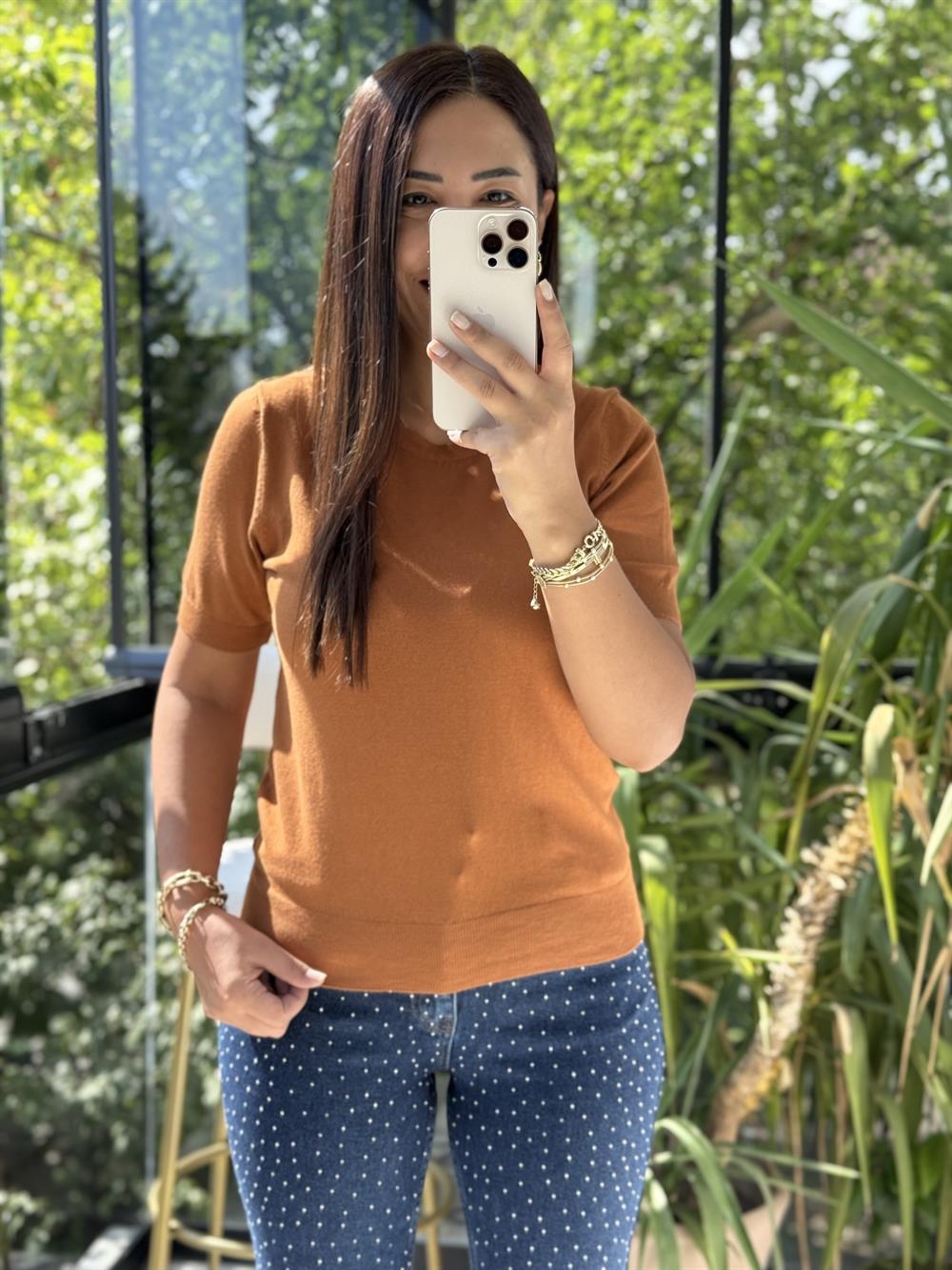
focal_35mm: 48
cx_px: 476
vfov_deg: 39.7
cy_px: 635
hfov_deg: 30.3
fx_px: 1760
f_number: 1.78
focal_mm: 6.76
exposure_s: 1/516
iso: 64
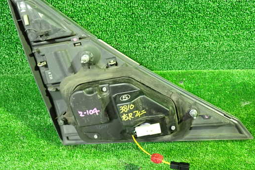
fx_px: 255
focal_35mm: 36
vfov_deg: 36.9
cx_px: 128
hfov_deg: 53.1
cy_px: 83
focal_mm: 5.4
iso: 800
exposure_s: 1/20
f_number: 2.3
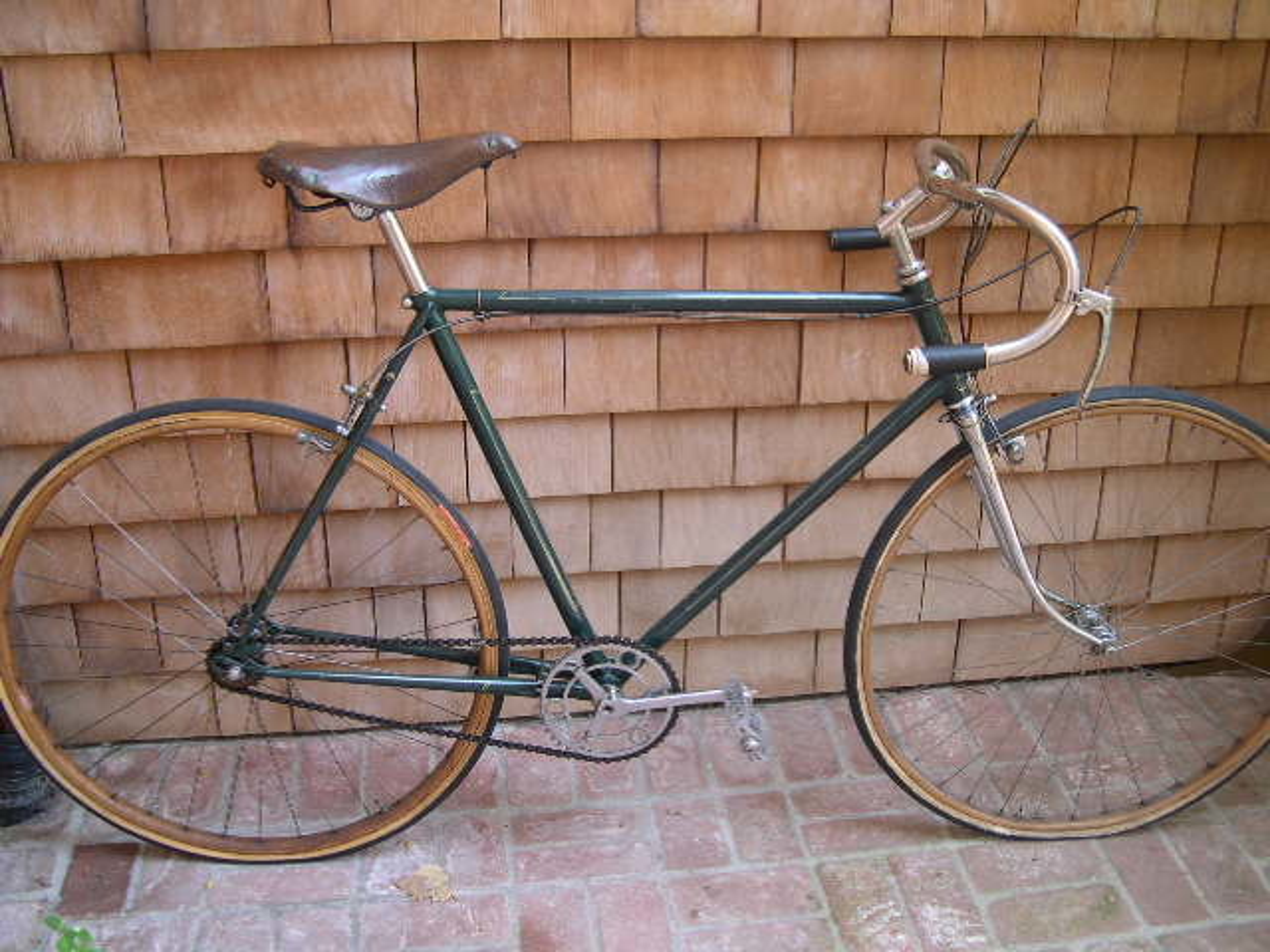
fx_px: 1394
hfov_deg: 49.0
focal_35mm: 38
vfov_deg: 37.7
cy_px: 476
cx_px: 635
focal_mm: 8
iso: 100
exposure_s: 1/16.2
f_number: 2.8
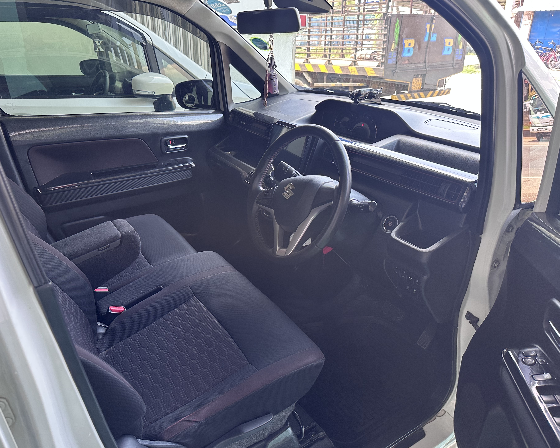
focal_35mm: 26
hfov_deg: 65.9
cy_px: 221
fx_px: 431
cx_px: 259
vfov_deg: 54.9
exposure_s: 1/121
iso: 160
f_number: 1.78
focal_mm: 6.86
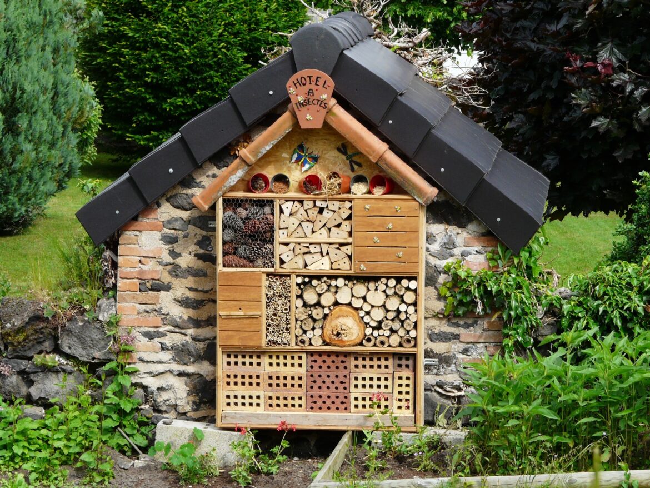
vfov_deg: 10.8
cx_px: 325
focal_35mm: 138
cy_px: 244
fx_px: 2592
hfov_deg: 14.3
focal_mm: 22.6
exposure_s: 1/250
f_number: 5
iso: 100
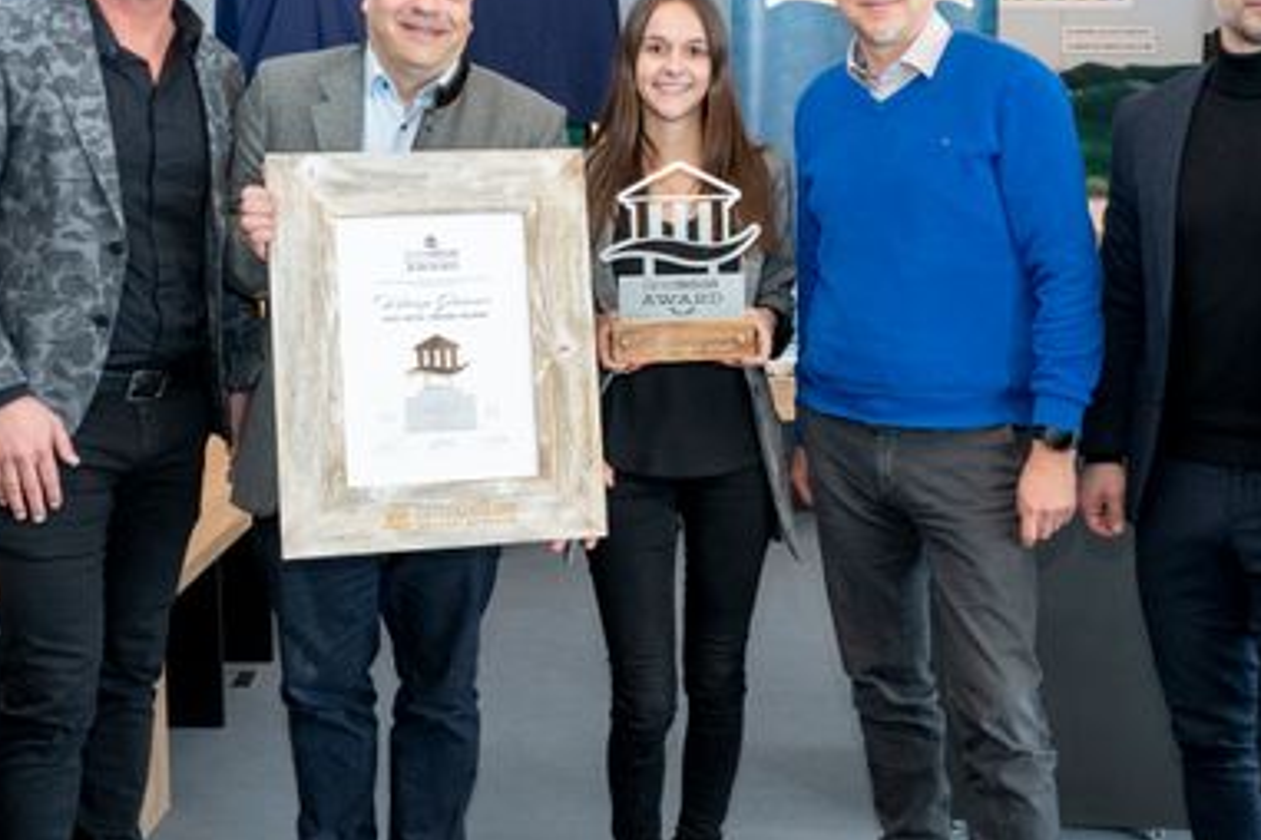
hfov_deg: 41.9
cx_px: 688
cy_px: 299
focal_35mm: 47
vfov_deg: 28.5
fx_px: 1646
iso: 2500
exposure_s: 1/125
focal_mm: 35
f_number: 8
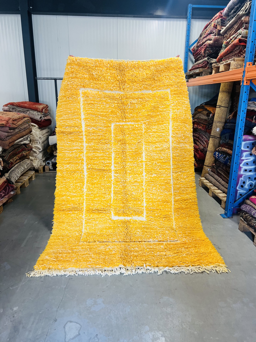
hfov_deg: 53.1
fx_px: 256
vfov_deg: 67.3
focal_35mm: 26
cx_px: 128
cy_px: 171
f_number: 1.5
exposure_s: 1/100
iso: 100
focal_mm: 5.7
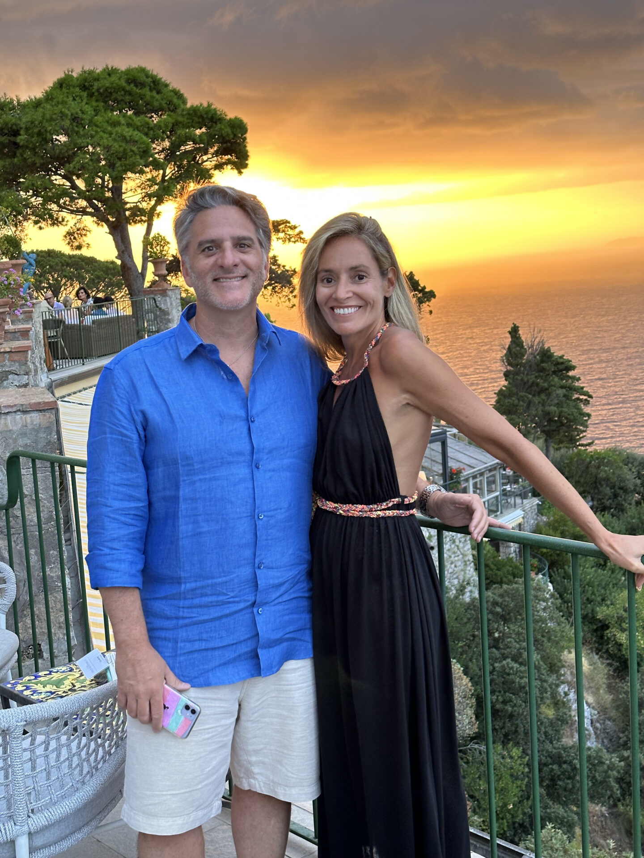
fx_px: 1191
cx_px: 322
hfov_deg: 30.3
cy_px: 429
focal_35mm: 48
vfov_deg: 39.7
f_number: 1.78
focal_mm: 6.86
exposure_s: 1/111
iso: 80
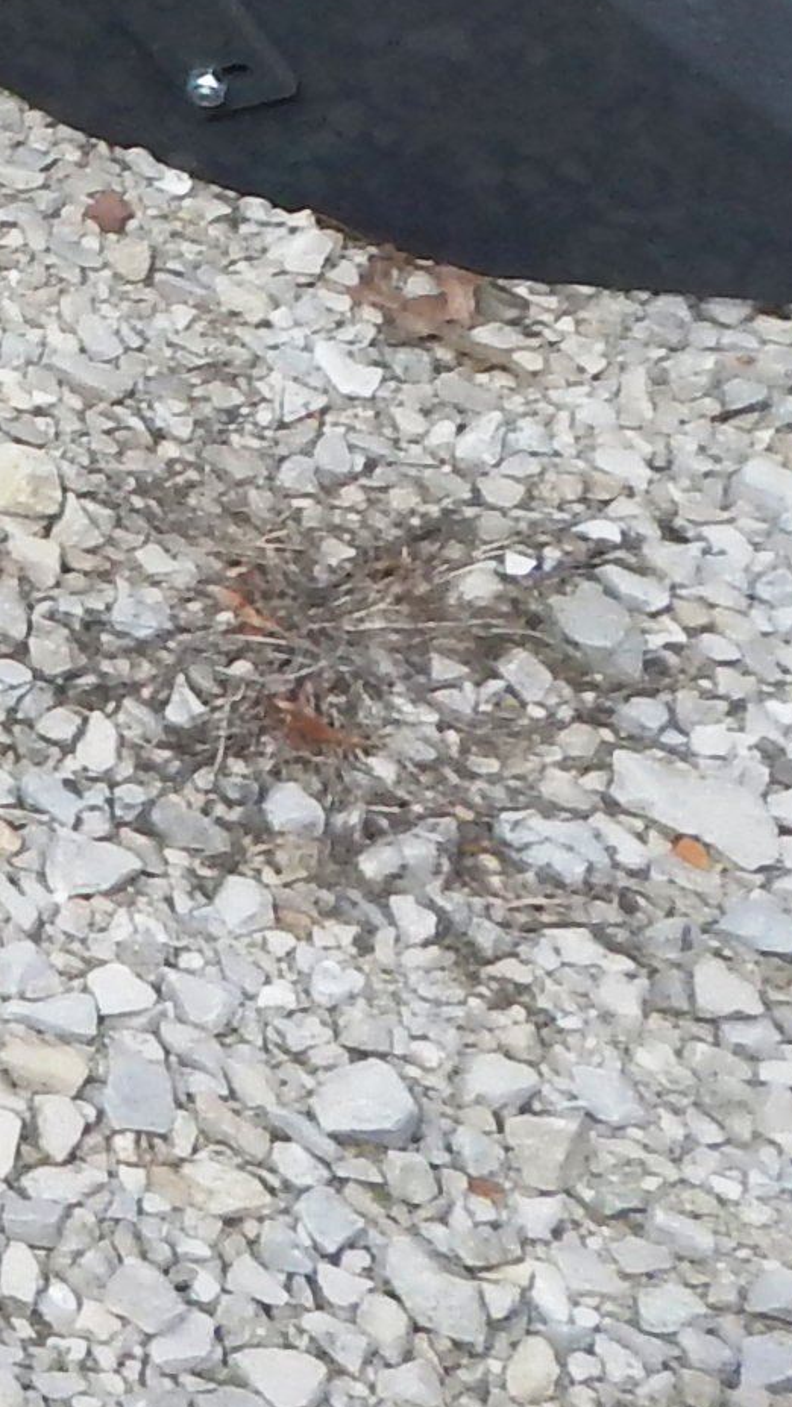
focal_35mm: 119
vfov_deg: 16.7
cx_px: -1736
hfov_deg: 8.3
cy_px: -573
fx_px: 4443
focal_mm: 4
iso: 125
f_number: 3
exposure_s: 1/1250
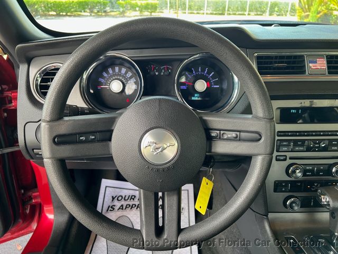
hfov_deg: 67.3
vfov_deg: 53.1
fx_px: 254
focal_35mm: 26
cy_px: 127
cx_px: 169
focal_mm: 5.7
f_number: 1.5
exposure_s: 1/121
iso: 100
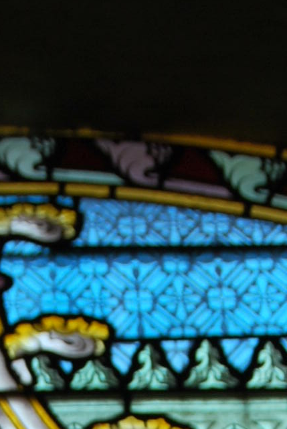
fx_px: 3244
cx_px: 62
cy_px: 849
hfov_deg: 5.1
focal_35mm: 272
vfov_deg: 7.3
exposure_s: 1/125
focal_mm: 30
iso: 110
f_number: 5.6
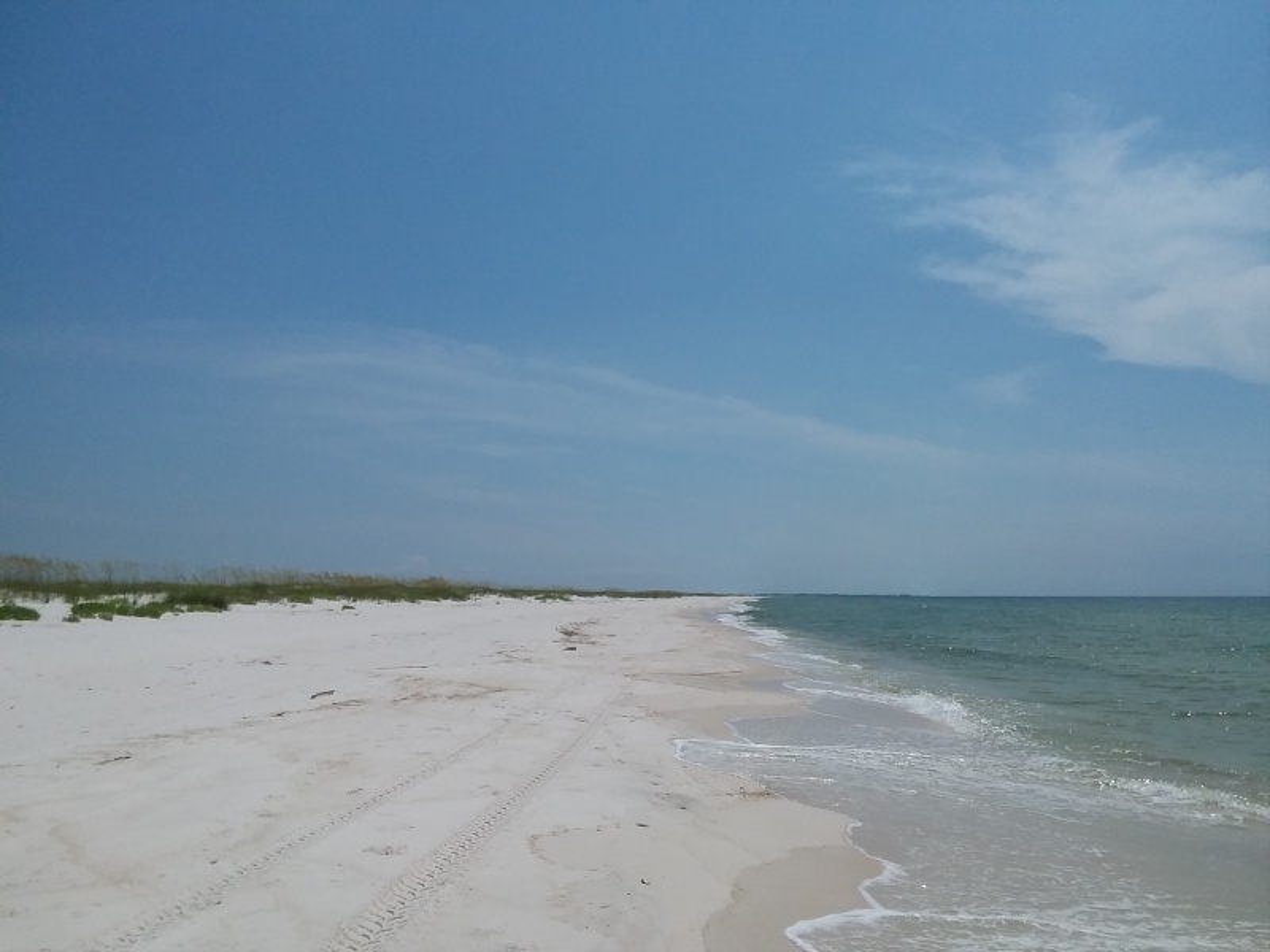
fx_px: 1064
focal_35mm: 29
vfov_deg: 48.2
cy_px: 476
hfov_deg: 61.7
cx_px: 635
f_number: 1.9
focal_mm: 2.47
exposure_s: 1/6593
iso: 40
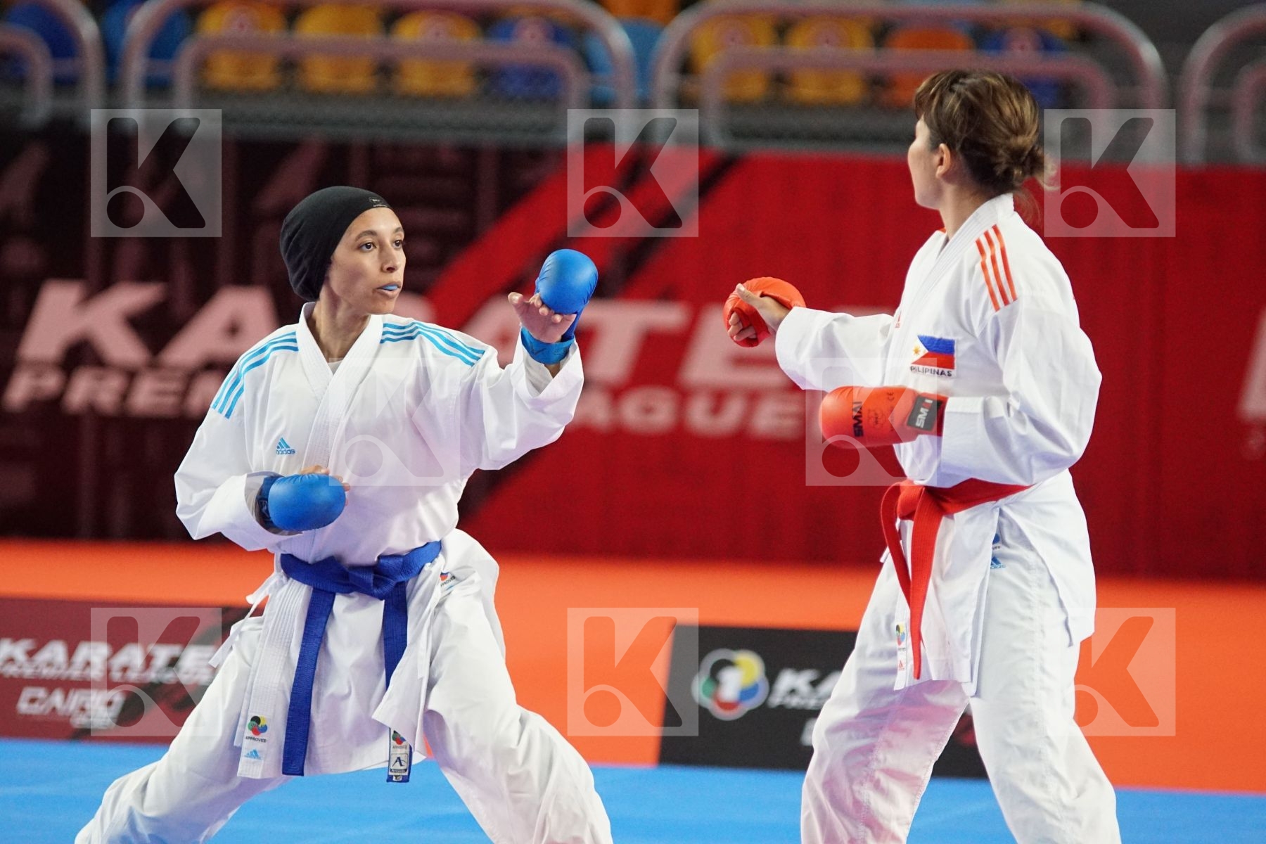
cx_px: 633
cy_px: 422
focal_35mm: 240
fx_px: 8439
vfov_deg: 5.7
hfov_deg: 8.6
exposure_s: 1/1250
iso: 3200
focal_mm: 160
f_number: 2.8
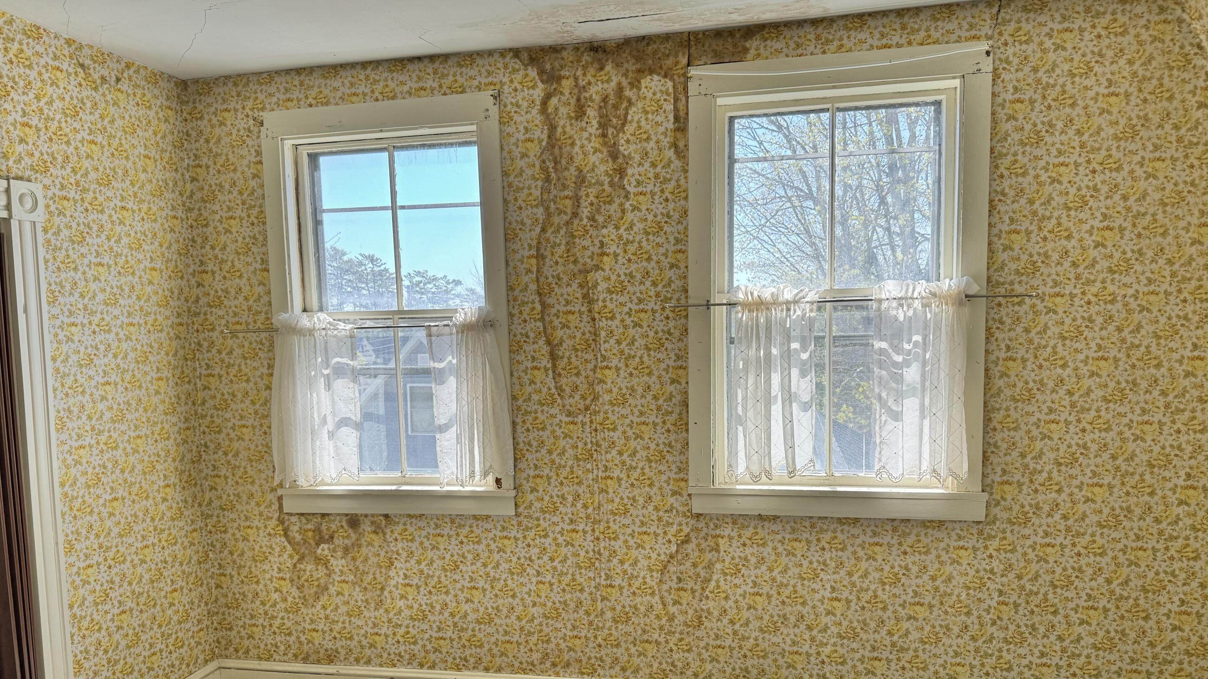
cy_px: 412
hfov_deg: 69.9
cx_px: 591
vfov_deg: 42.7
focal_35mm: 27
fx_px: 865
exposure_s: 1/491
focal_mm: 6.76
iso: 80
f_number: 1.78
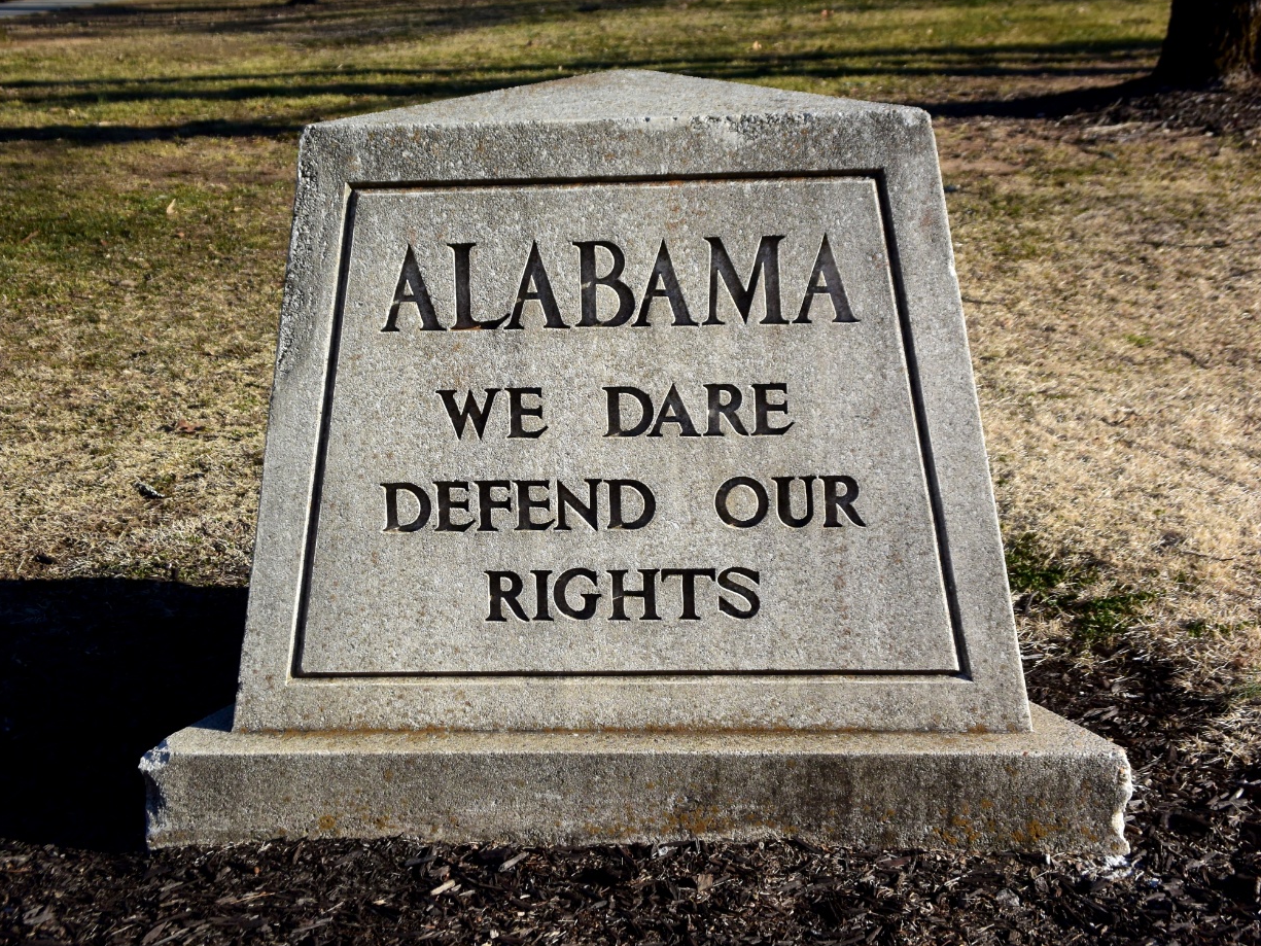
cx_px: 504
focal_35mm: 59
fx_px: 2149
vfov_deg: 24.8
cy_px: 419
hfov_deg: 32.6
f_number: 5
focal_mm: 17.6
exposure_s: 1/800
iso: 160
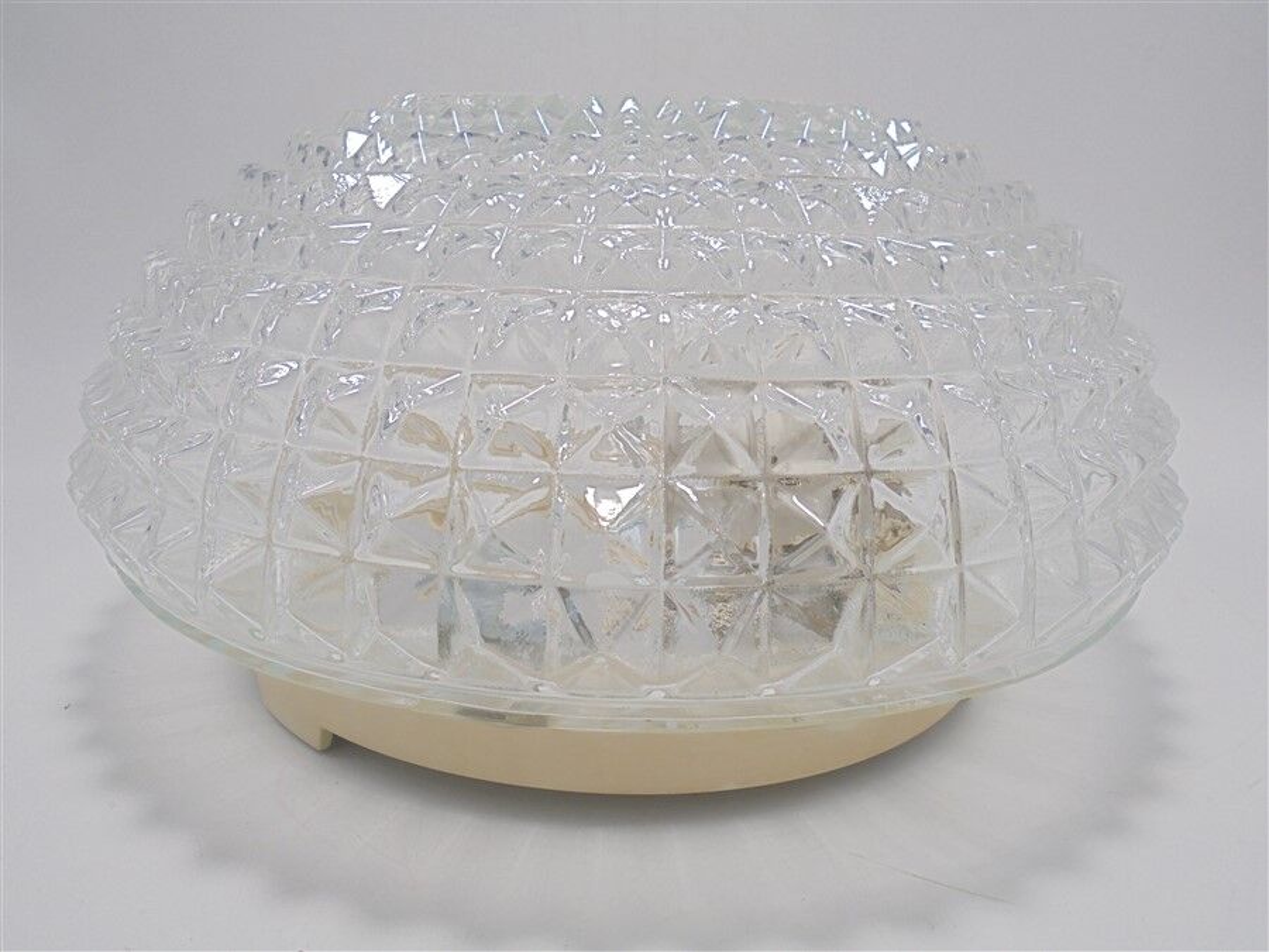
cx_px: 634
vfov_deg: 48.2
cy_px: 476
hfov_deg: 61.7
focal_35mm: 29
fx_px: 1063
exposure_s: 1/100
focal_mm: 5.3
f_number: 3.7
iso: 100
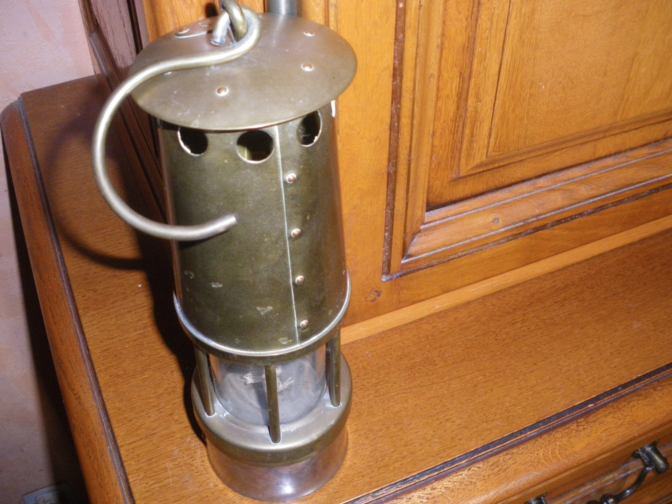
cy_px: 265
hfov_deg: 46.8
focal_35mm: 40
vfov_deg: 35.9
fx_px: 776
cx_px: 339
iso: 400
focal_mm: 6.3
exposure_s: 1/50
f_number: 3.5
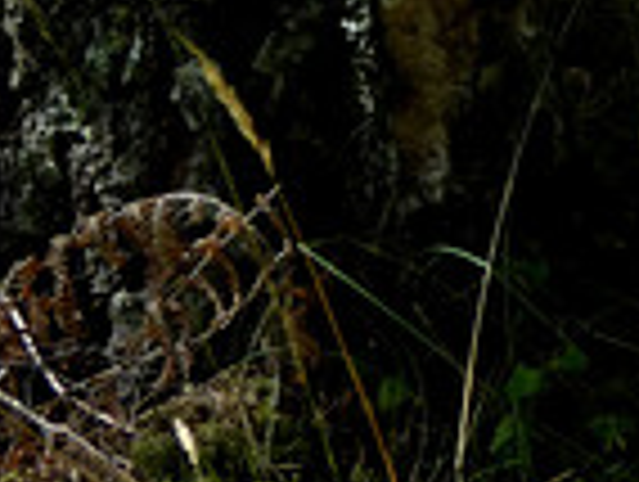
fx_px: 7027
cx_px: 936
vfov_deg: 3.9
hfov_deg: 5.2
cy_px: -505
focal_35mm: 380
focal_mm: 16
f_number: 4.7
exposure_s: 1/80
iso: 125
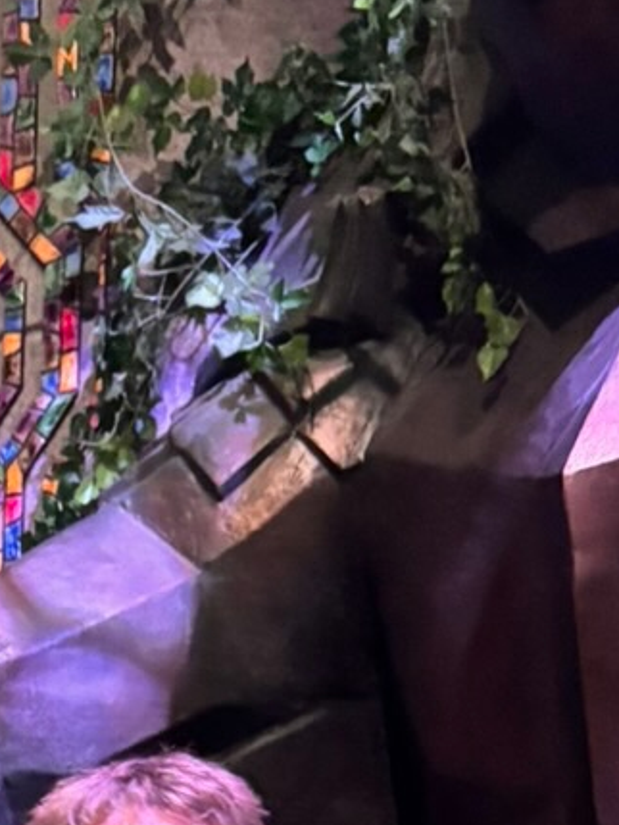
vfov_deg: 13.2
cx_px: -825
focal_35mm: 124
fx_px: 2955
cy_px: 1777
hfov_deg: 10.4
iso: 640
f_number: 1.6
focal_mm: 5.96
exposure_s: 1/30
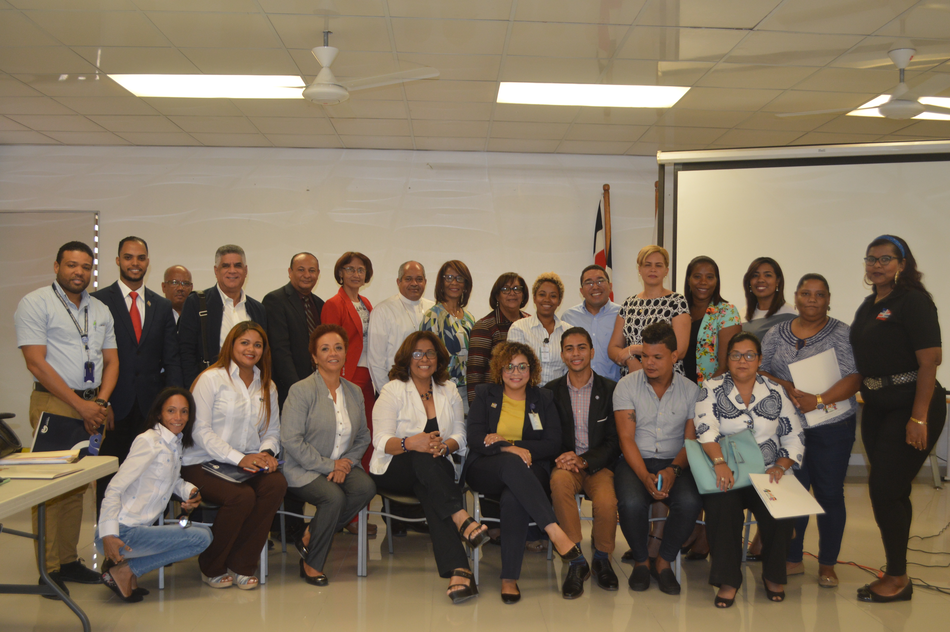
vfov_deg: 36.8
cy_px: 316
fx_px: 949
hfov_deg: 53.2
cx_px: 475
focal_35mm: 36
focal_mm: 24
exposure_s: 1/60
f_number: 4
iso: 450
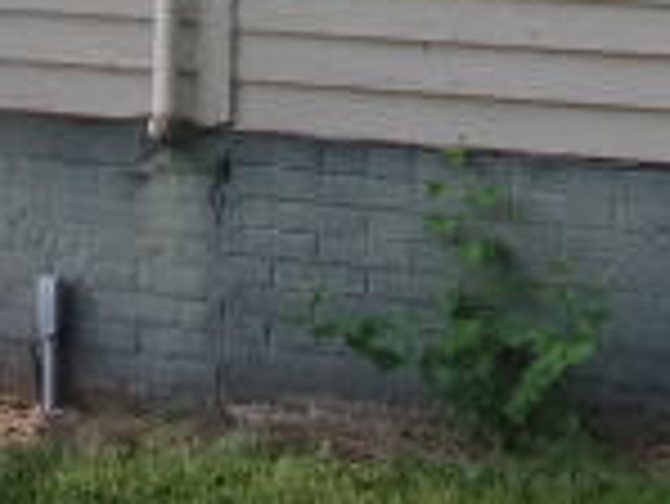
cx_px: -117
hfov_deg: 18.2
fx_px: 1995
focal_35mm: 103
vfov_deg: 12.8
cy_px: -464
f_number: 3.3
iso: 80
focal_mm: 4.3
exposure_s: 1/350
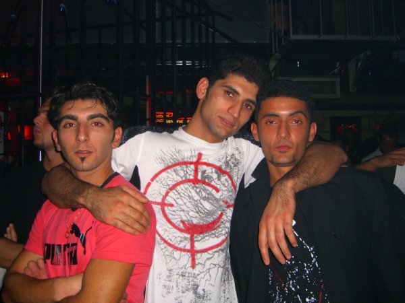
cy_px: 152
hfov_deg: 49.0
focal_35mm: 38
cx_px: 202
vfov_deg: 37.7
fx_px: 445
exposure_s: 1/60
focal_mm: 7.9
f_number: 2.8
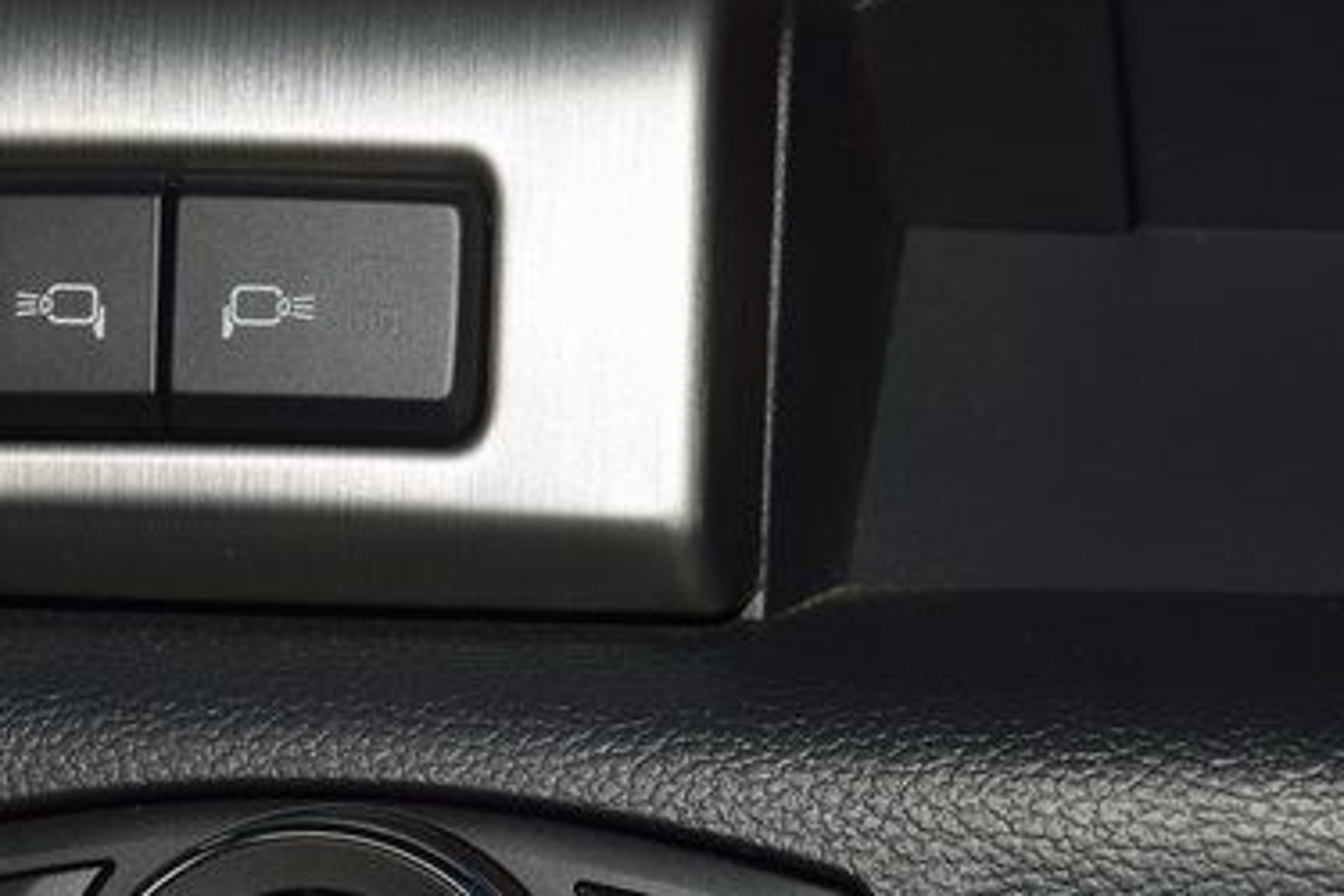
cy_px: 751
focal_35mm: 179
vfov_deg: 7.7
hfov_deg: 11.5
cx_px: 394
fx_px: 6682
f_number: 8
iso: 100
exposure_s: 1/125
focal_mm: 70
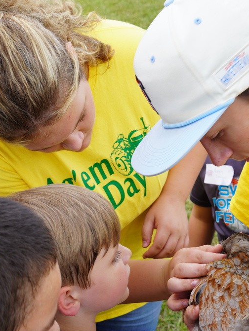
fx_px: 632
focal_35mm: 66
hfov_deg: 22.3
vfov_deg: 29.4
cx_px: 105
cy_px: 166
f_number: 7.1
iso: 100
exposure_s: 1/100
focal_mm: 30
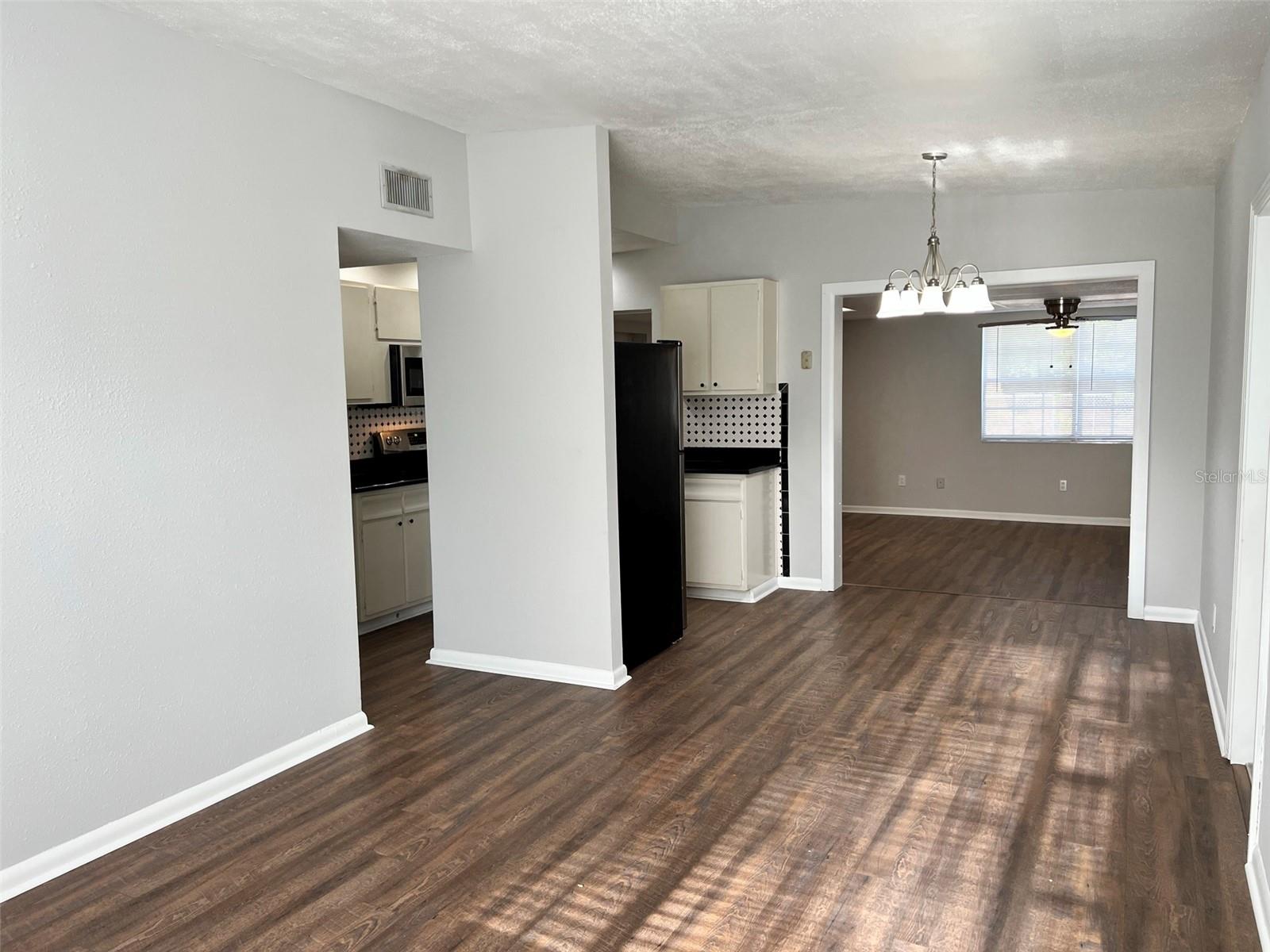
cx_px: 635
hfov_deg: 67.3
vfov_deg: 53.1
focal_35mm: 26
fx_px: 954
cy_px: 476
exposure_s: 1/120
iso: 64
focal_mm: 5.7
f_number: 1.5
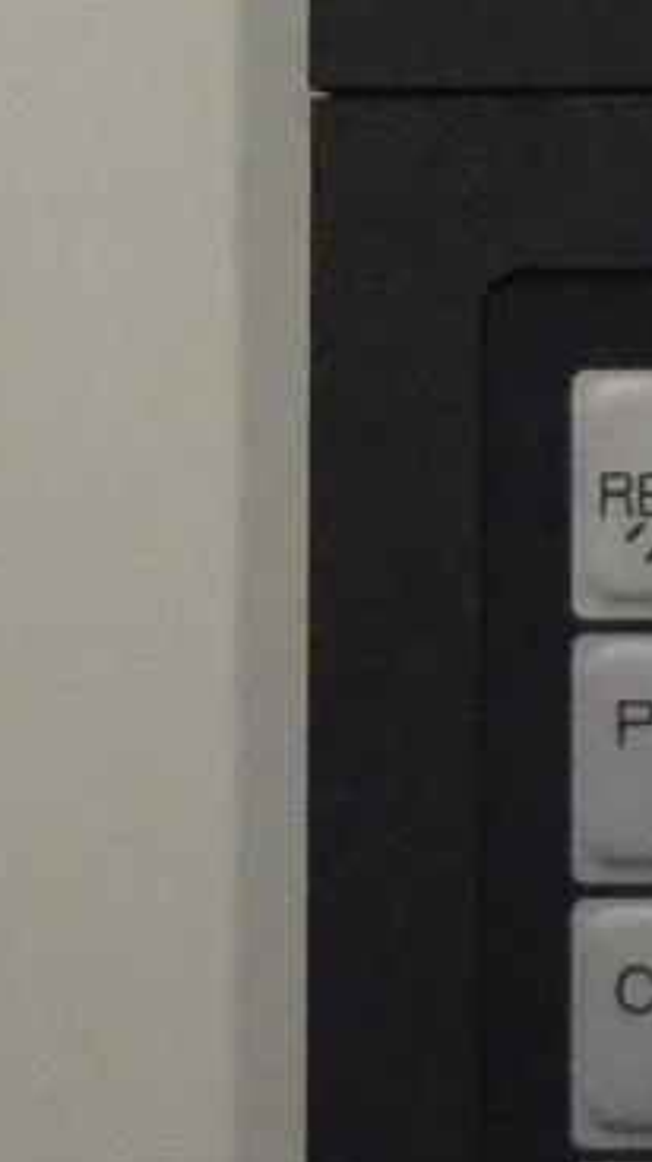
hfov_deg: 3.6
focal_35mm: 327
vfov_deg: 6.6
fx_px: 10052
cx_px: 2361
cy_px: -389
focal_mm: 31
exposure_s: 1/1250
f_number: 4
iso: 6400
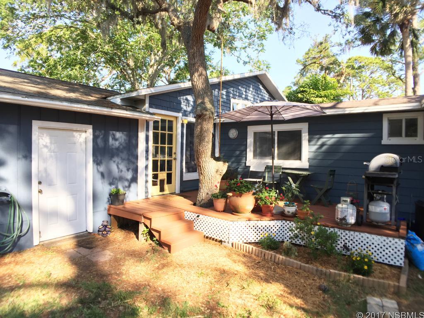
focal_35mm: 29
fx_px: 355
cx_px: 212
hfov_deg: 61.7
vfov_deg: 48.2
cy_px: 159
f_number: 2.2
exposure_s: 1/314
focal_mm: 4.15
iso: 32
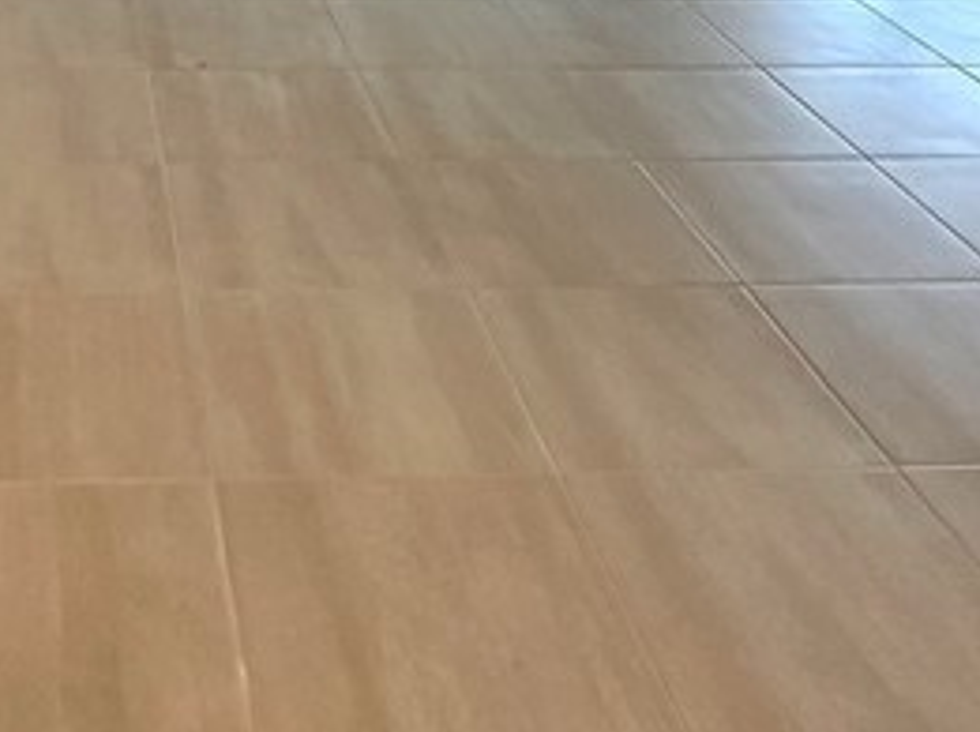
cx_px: 146
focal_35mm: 55
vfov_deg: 22.2
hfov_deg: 33.6
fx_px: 1555
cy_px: -345
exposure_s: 1/120
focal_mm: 2.22
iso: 200
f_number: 2.2
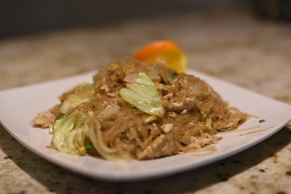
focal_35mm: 50
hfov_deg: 39.6
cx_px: 146
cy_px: 97
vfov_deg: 27.0
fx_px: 404
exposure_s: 1/125
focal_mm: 50
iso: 500
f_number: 2.2
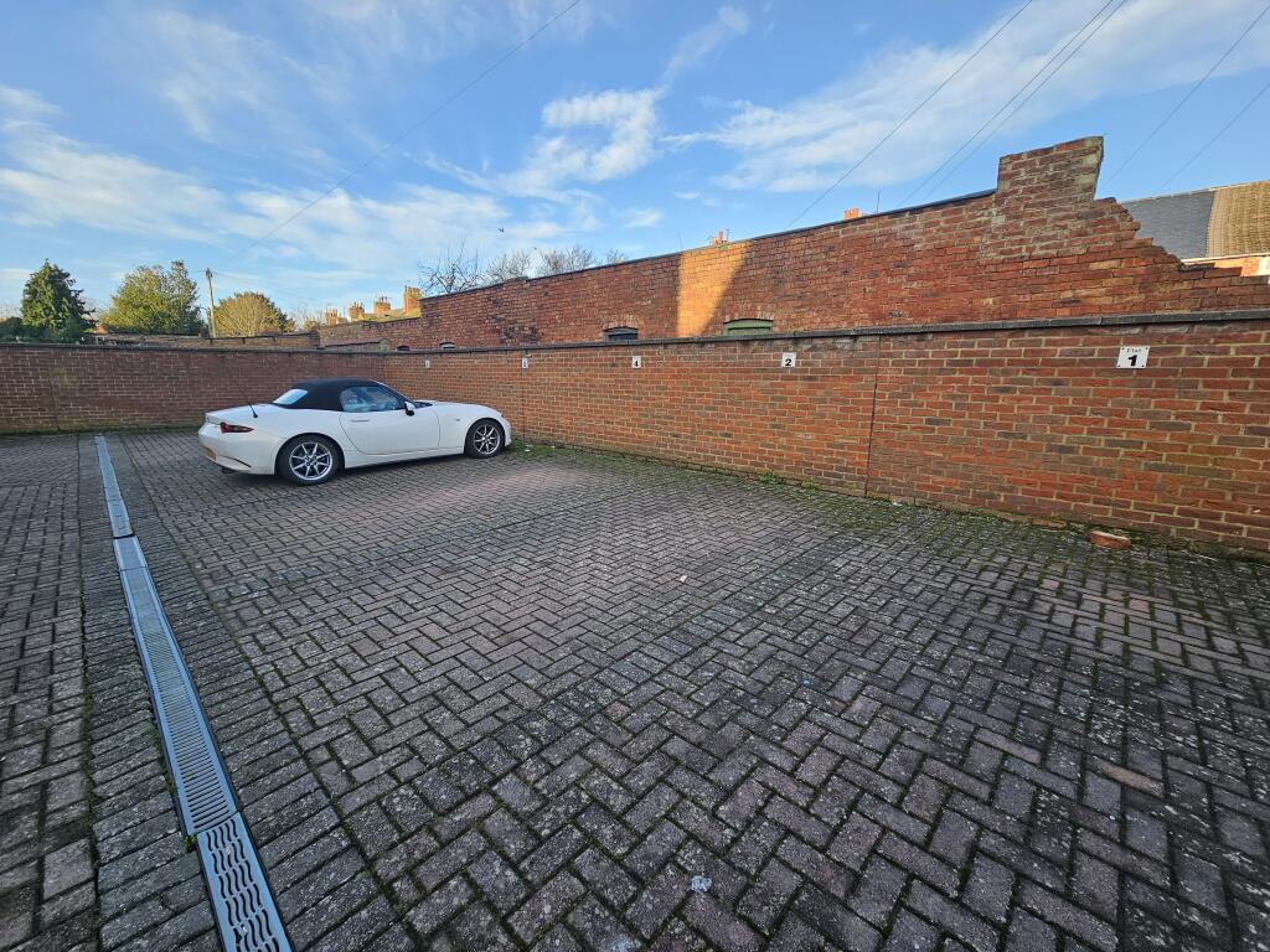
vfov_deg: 89.9
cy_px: 476
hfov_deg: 106.2
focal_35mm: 13
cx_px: 635
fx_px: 477
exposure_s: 1/345
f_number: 2.2
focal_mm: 2.2
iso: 50
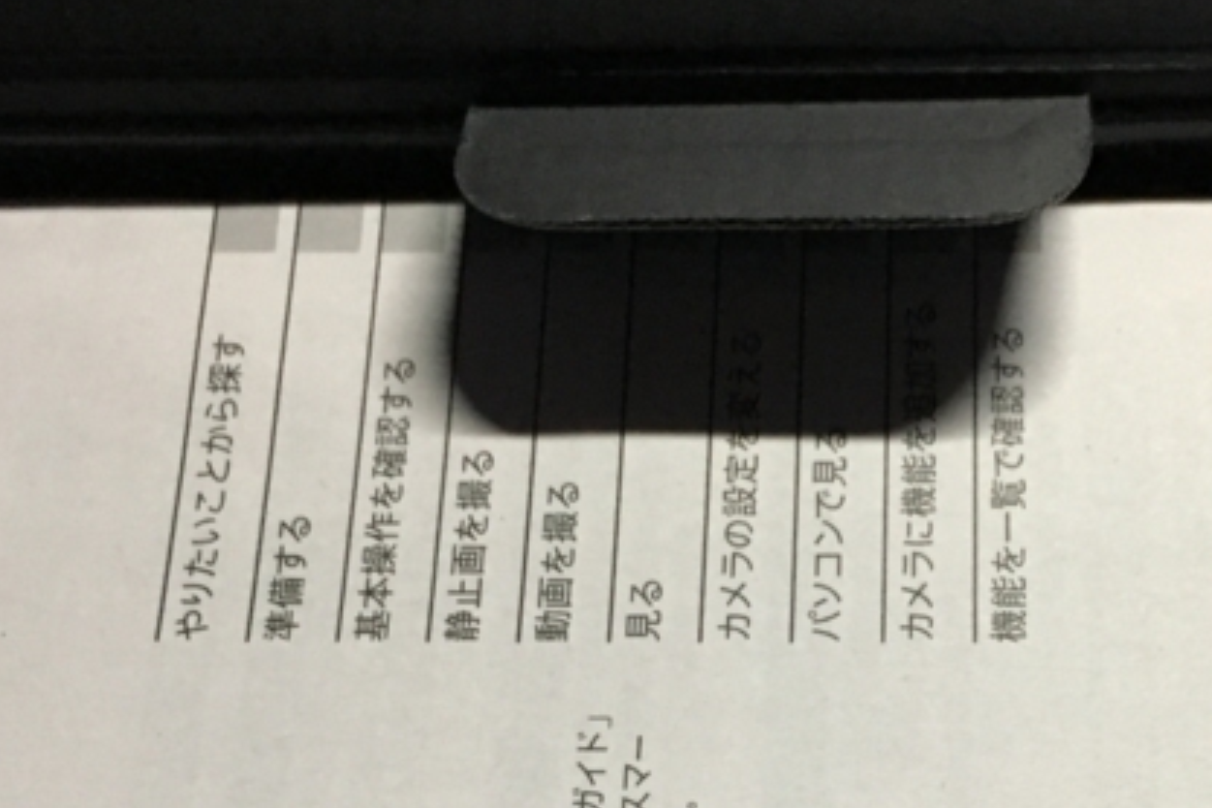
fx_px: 2491
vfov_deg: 17.9
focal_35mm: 74
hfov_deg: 27.2
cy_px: 831
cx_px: 820
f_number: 2.2
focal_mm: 4.15
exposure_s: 1/24
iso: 200
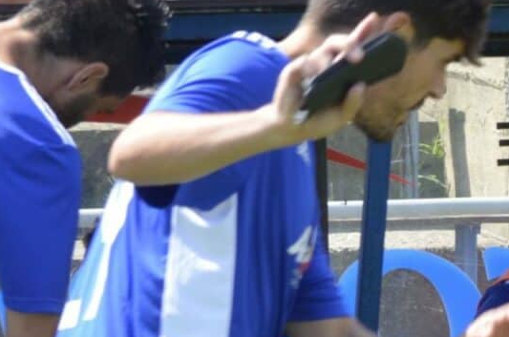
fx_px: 4472
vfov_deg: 4.3
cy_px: 440
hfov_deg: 6.4
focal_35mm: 317
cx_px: 944
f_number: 7.1
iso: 200
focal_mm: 55
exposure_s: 1/200
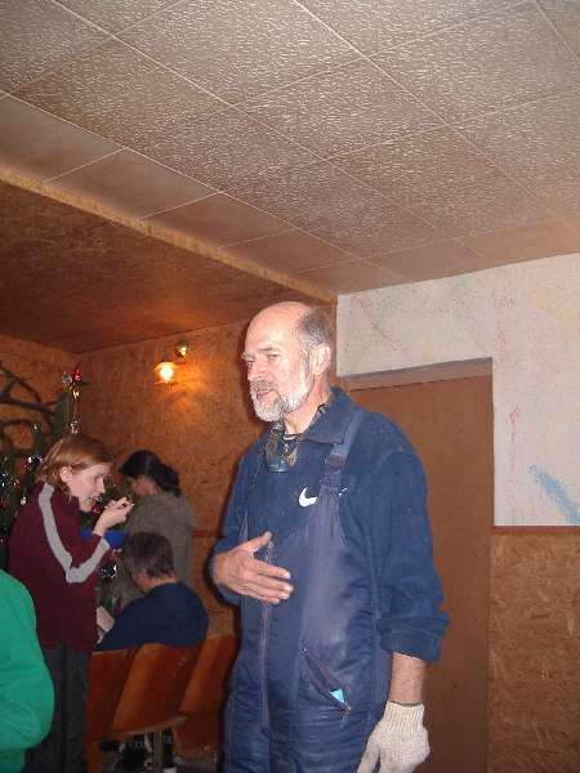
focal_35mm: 38
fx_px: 849
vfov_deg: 49.0
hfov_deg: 37.7
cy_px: 386
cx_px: 290
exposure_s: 1/60
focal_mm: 5.8
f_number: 2.6
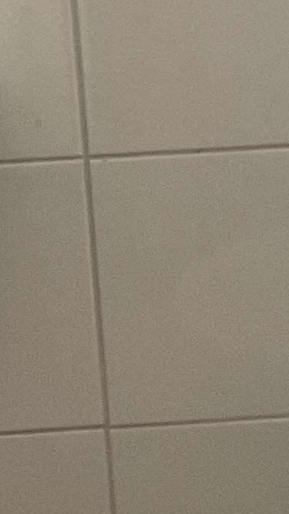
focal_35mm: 184
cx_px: 323
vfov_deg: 11.7
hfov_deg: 6.6
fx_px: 2508
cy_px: 204
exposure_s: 1/50
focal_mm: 3
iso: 100
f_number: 1.8
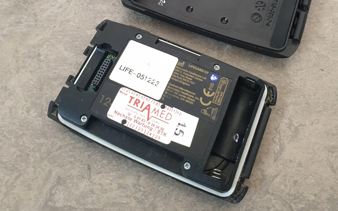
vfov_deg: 30.3
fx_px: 368
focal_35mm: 40
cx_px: 176
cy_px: 13
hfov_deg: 49.3
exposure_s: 1/50
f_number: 2.4
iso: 320
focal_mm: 4.3
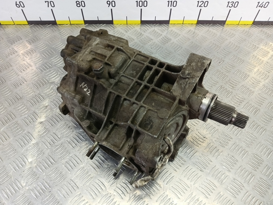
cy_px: 102
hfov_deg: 73.9
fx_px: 181
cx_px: 136
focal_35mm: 23
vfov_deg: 58.9
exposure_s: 1/50
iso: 122
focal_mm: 4.11
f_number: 1.6
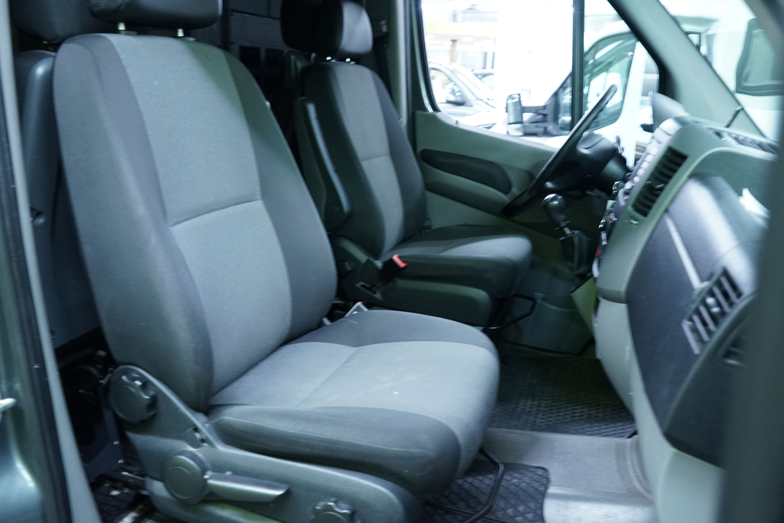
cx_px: 383
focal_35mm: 35
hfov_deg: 54.4
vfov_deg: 37.9
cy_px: 260
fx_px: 762
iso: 2500
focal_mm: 34
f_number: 5.6
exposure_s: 1/6
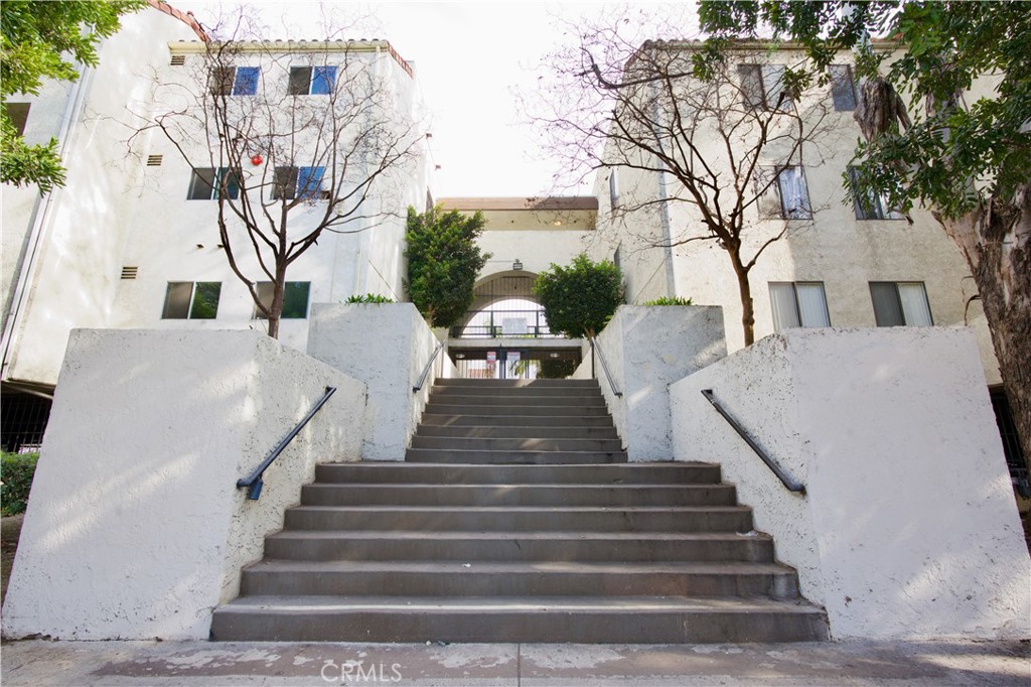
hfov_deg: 96.8
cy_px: 344
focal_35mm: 16
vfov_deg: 73.7
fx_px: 458
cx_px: 516
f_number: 11
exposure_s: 1/40
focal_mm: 16
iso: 320
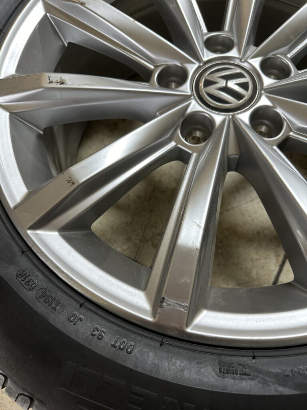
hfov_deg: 56.8
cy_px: 205
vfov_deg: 71.6
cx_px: 154
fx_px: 284
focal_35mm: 24
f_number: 1.78
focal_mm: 6.86
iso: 125
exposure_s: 1/50
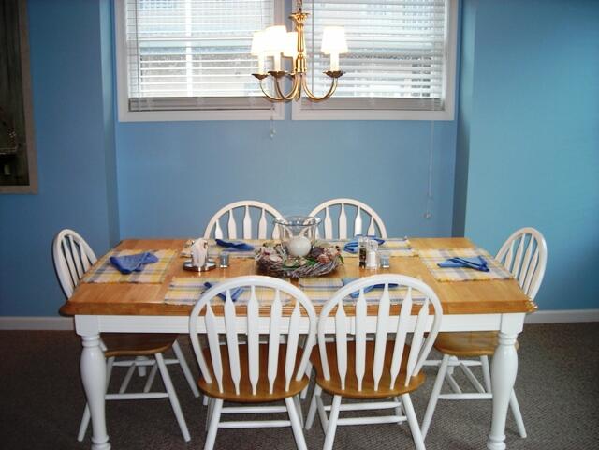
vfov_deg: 37.7
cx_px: 300
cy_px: 225
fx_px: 658
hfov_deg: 49.0
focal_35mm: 38
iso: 100
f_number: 3.2
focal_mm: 6.3
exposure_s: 1/29.8
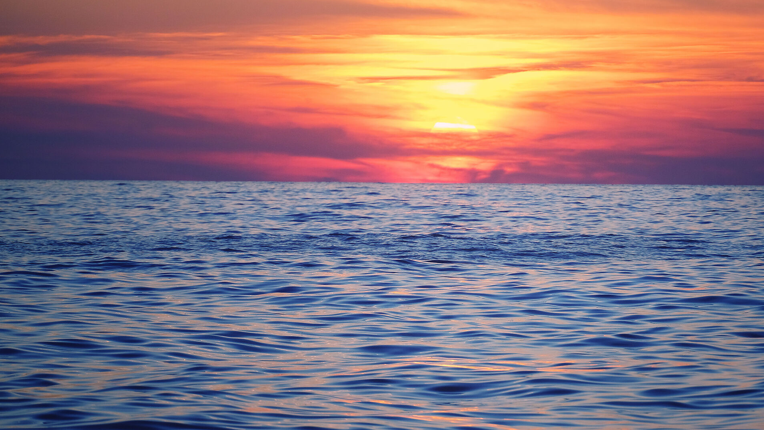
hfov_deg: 8.0
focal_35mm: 271
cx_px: 451
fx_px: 5490
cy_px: 178
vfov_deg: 4.5
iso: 320
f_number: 5.6
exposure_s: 1/640
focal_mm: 137.2
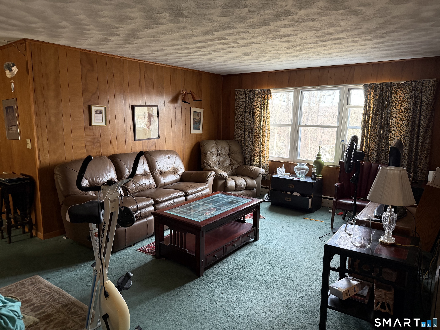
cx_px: 220
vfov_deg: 56.8
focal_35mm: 24
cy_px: 165
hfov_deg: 71.6
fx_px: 305
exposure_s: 1/60
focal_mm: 6.76
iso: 250
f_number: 1.78
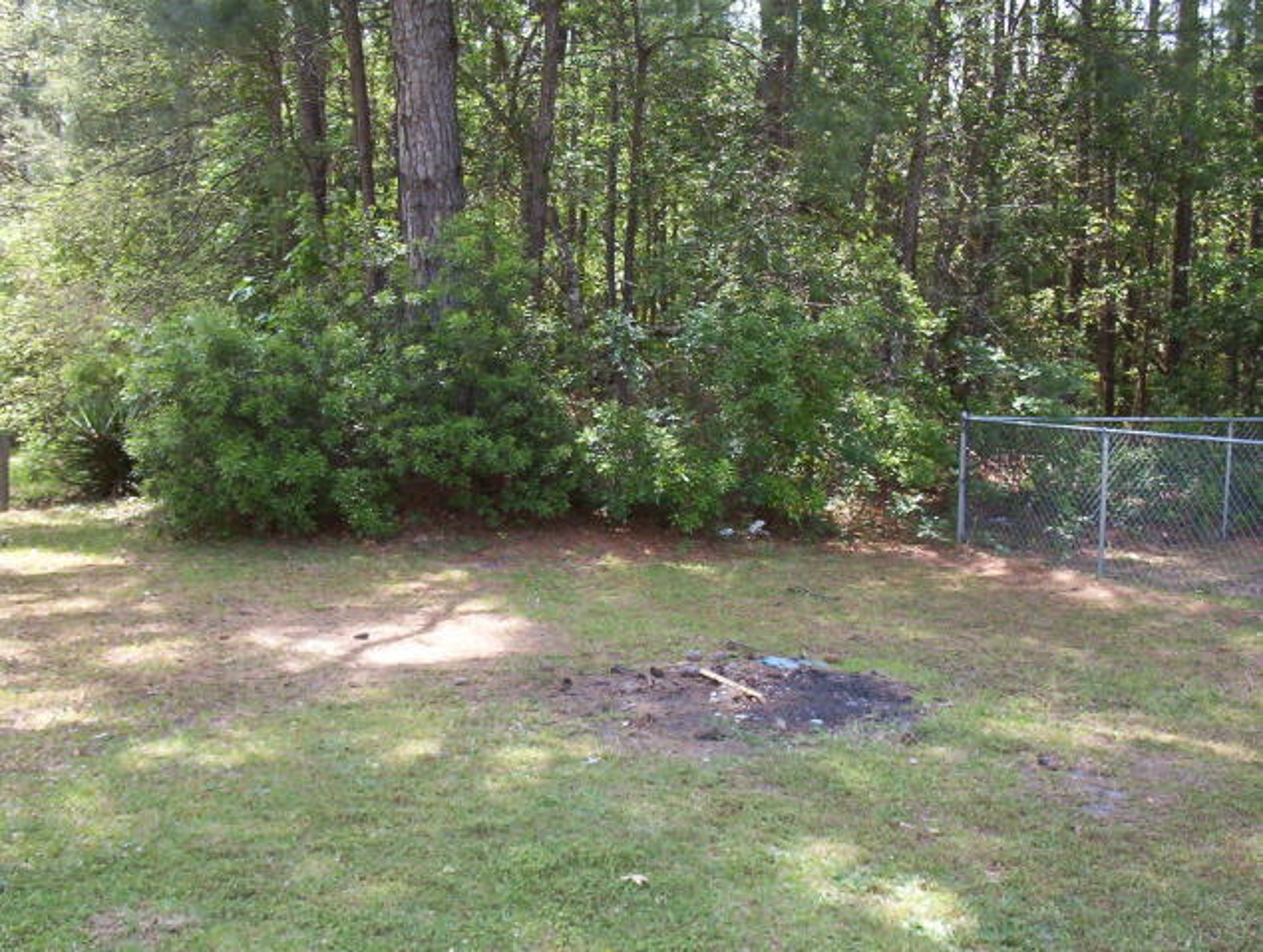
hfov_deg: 47.8
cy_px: 476
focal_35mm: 39
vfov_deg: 36.9
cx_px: 632
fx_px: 1426
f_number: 4.5
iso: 100
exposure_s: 1/83.3
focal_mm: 6
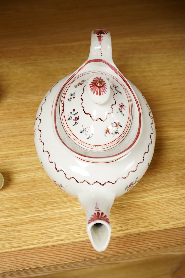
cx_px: 92
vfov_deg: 43.6
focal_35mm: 45
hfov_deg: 29.9
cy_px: 139
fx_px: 347
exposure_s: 1/125
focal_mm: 30
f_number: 9
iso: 2000
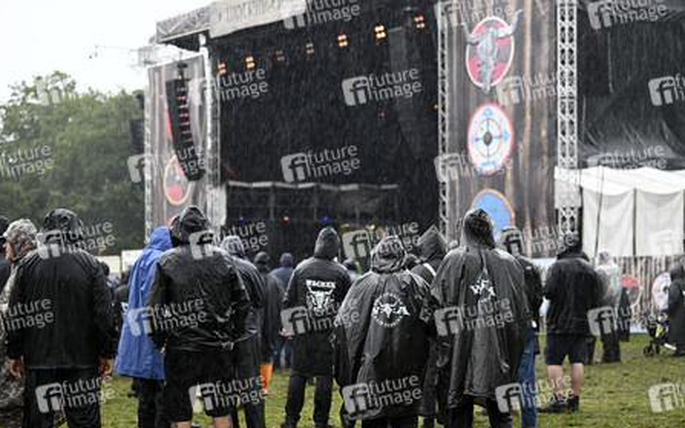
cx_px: 341
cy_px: 202
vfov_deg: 18.1
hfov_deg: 28.6
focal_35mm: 72
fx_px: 1344
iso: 64
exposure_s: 1/125
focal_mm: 70
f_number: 2.8
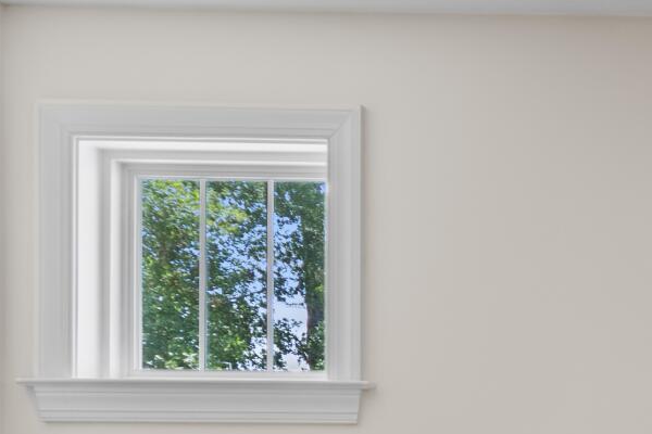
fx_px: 1358
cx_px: 1136
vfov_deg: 17.0
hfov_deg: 20.3
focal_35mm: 75
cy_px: 580
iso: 100
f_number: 4.5
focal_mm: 10
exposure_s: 1/3
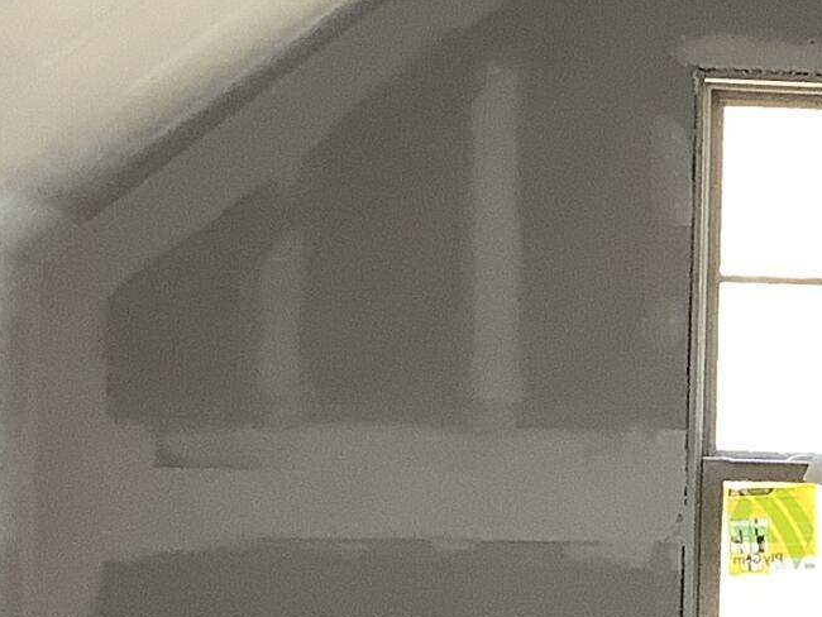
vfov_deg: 10.4
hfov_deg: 13.1
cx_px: 1206
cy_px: 427
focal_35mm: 143
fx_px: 3397
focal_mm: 3.3
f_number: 2.4
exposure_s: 1/60
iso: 80
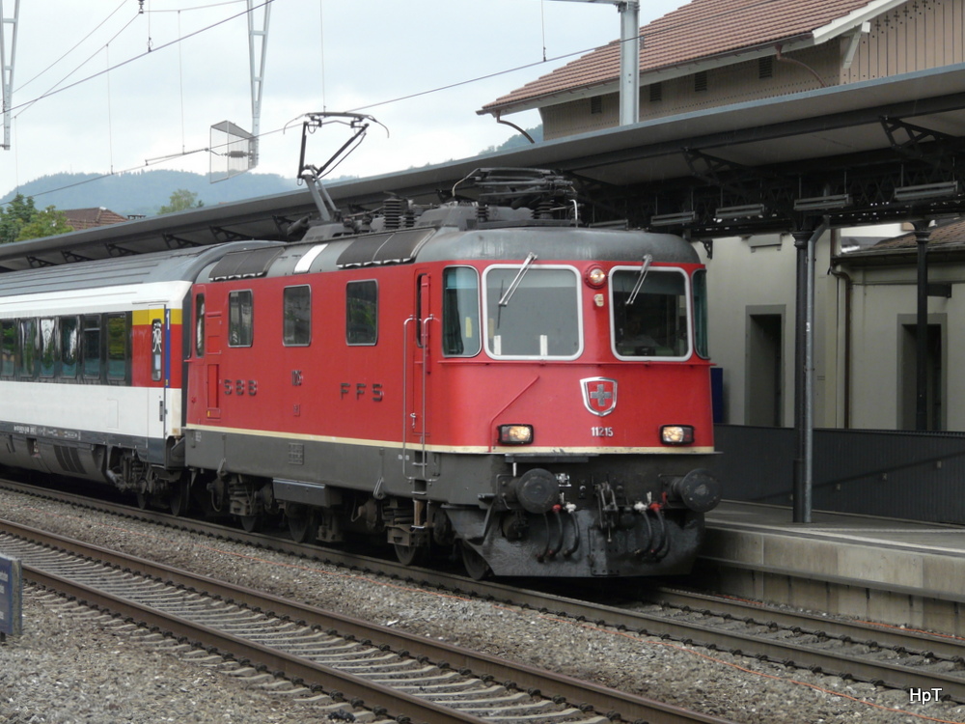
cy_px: 362
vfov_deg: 12.0
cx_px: 482
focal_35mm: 123
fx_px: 3429
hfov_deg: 16.0
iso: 100
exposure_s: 1/250
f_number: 4
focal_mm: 20.2
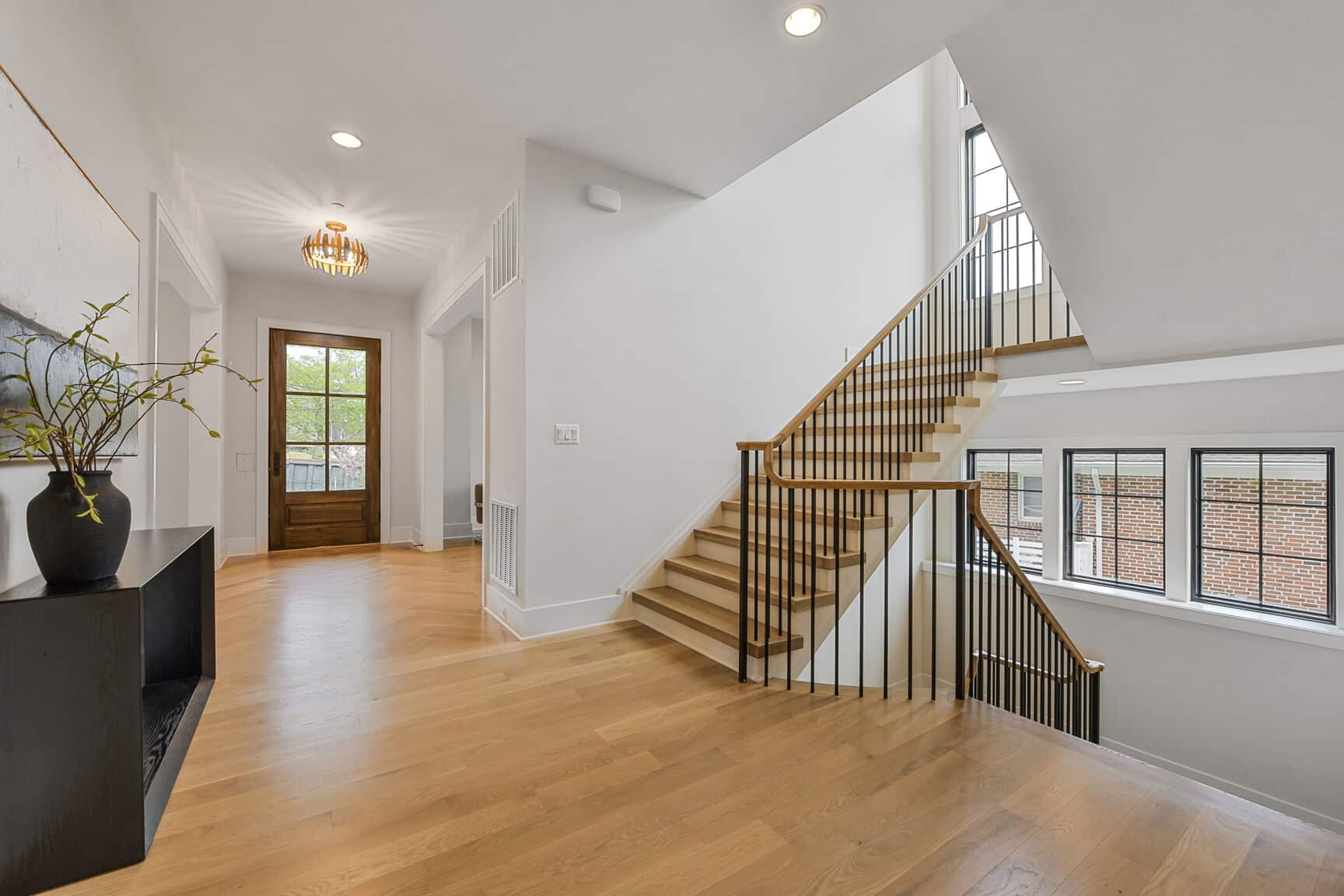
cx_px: 672
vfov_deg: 81.2
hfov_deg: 104.3
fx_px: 523
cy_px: 448
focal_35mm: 14
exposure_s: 1/13
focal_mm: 14
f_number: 8
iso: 200
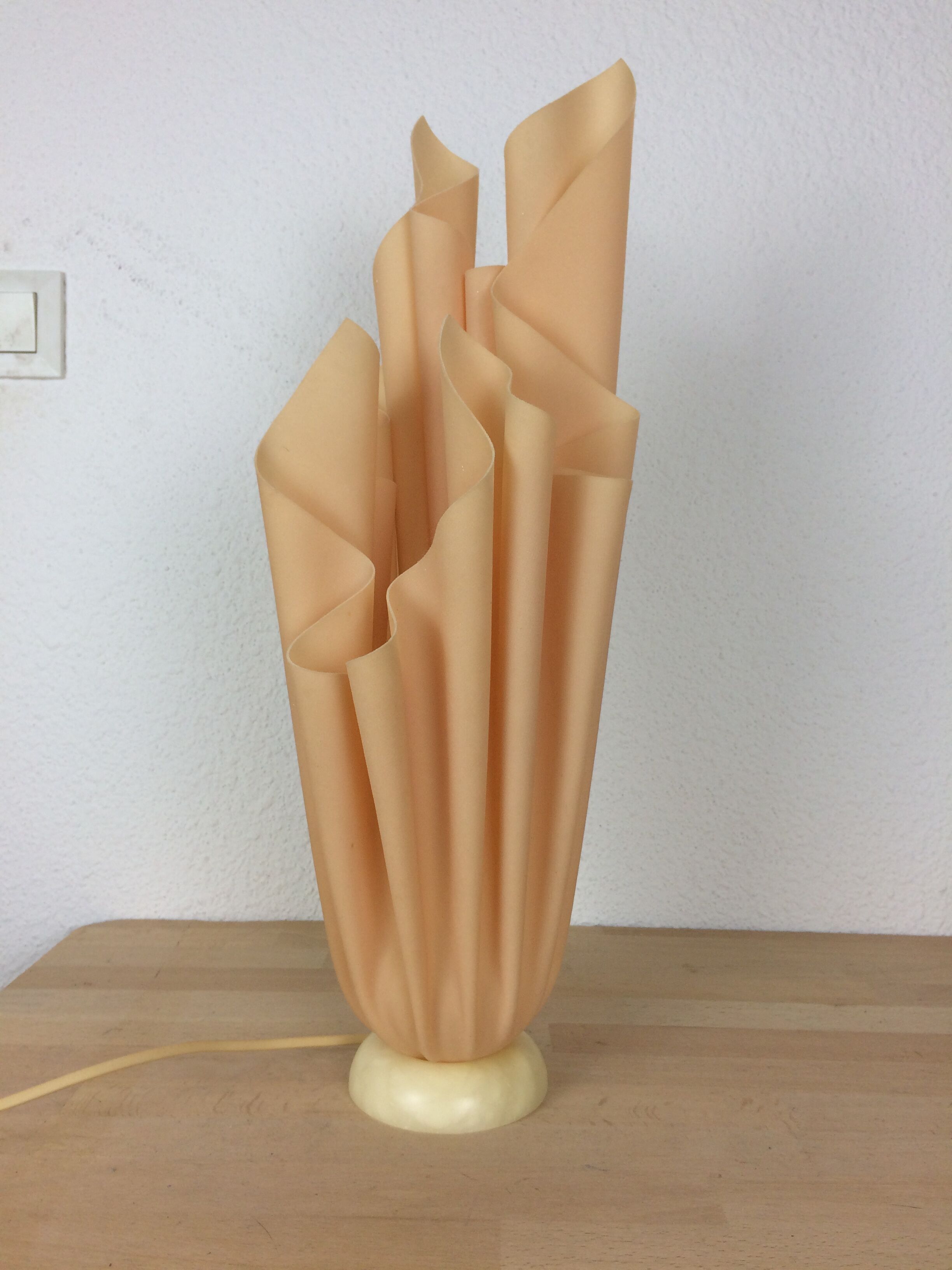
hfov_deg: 48.2
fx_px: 1063
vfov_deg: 61.7
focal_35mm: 29
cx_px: 476
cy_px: 635
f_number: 2.2
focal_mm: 4.15
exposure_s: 1/100
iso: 50
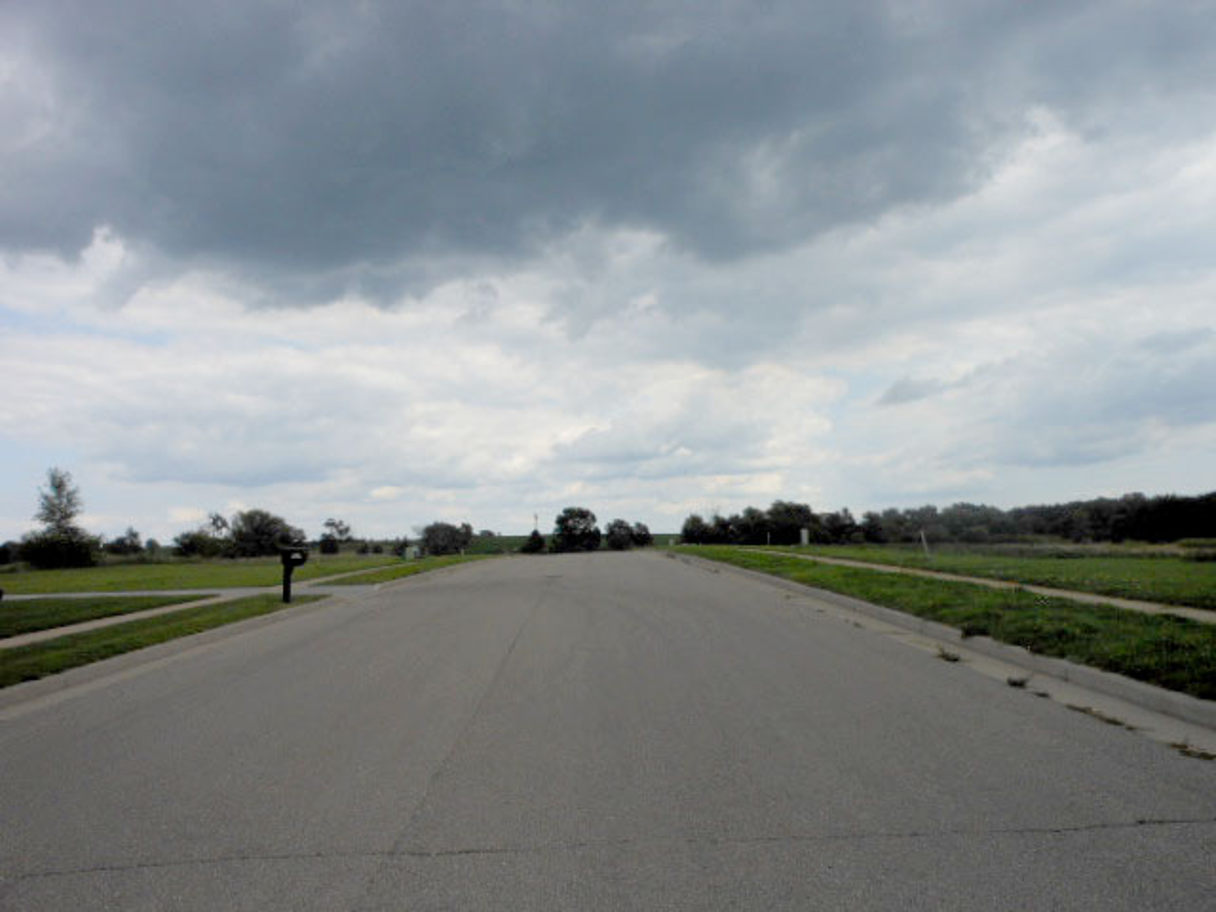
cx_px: 608
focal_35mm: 28
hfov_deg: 63.4
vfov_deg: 49.7
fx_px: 984
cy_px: 456
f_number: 3.7
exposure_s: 1/1000
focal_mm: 5
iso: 80
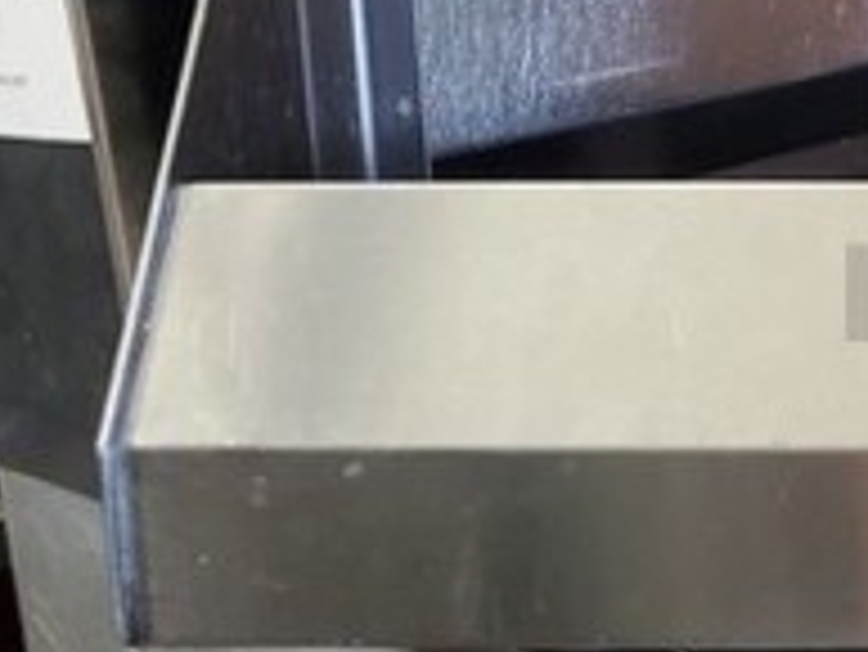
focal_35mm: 82
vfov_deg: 17.8
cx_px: 1349
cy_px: 103
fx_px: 2057
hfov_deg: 20.1
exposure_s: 1/33
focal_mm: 4.3
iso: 640
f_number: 1.5
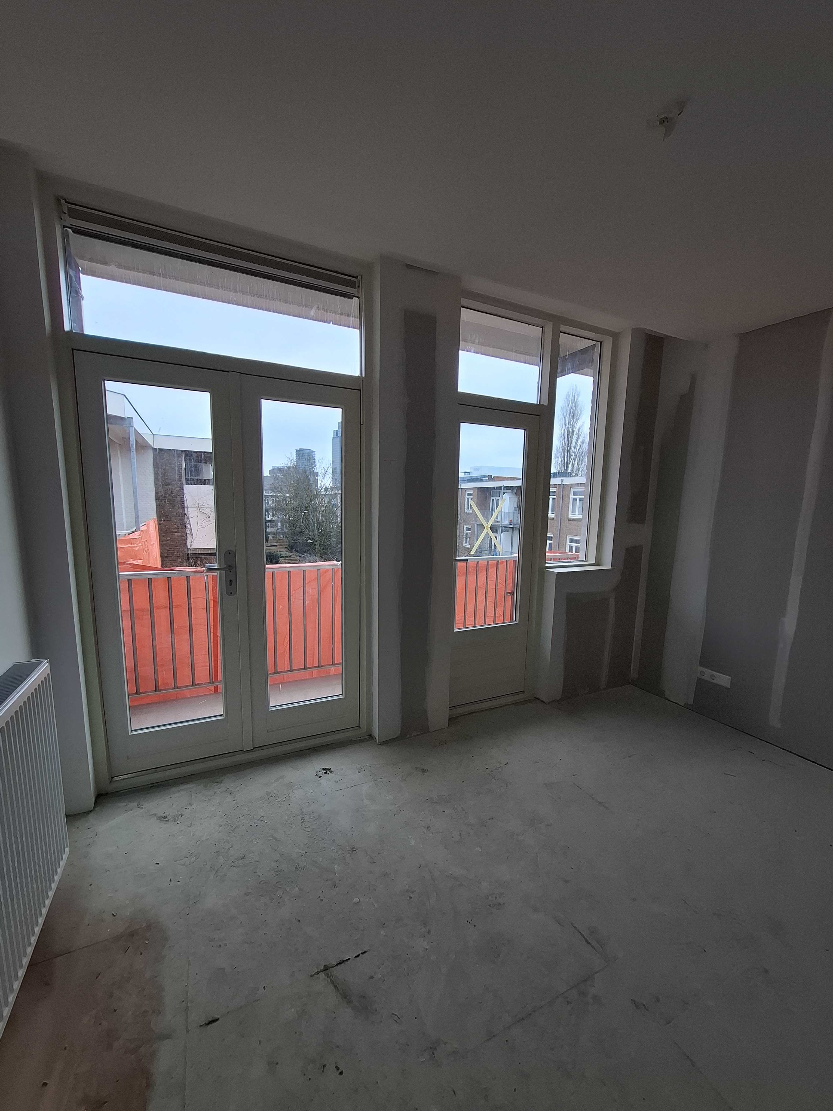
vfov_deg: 106.2
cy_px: 556
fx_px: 417
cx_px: 416
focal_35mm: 13
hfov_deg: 89.9
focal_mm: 1.74
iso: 40
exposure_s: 1/128
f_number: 2.2
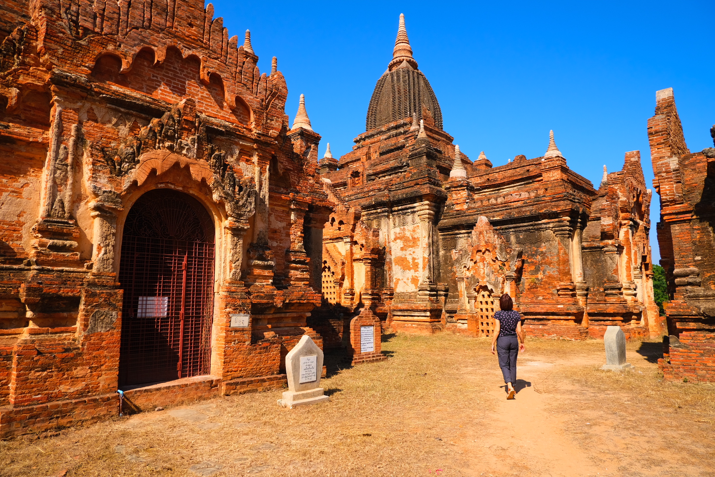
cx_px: 358
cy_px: 238
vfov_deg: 55.1
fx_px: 457
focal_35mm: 23
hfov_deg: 76.1
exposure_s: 1/550
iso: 160
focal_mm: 15
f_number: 5.6
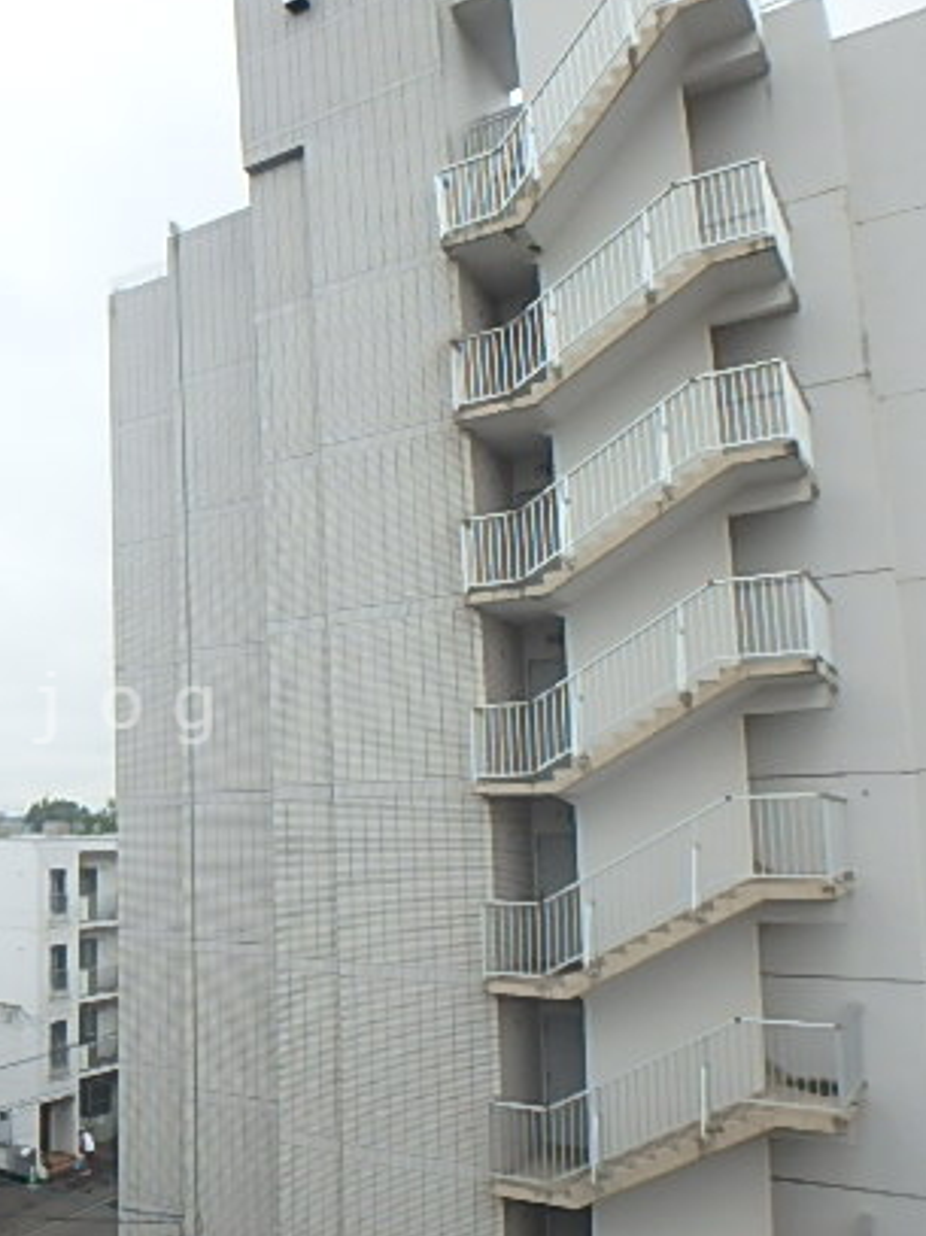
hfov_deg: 38.6
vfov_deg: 55.2
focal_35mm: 33
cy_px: 708
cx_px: 21
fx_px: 1178
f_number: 3.5
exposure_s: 1/250
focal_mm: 3.7
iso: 200
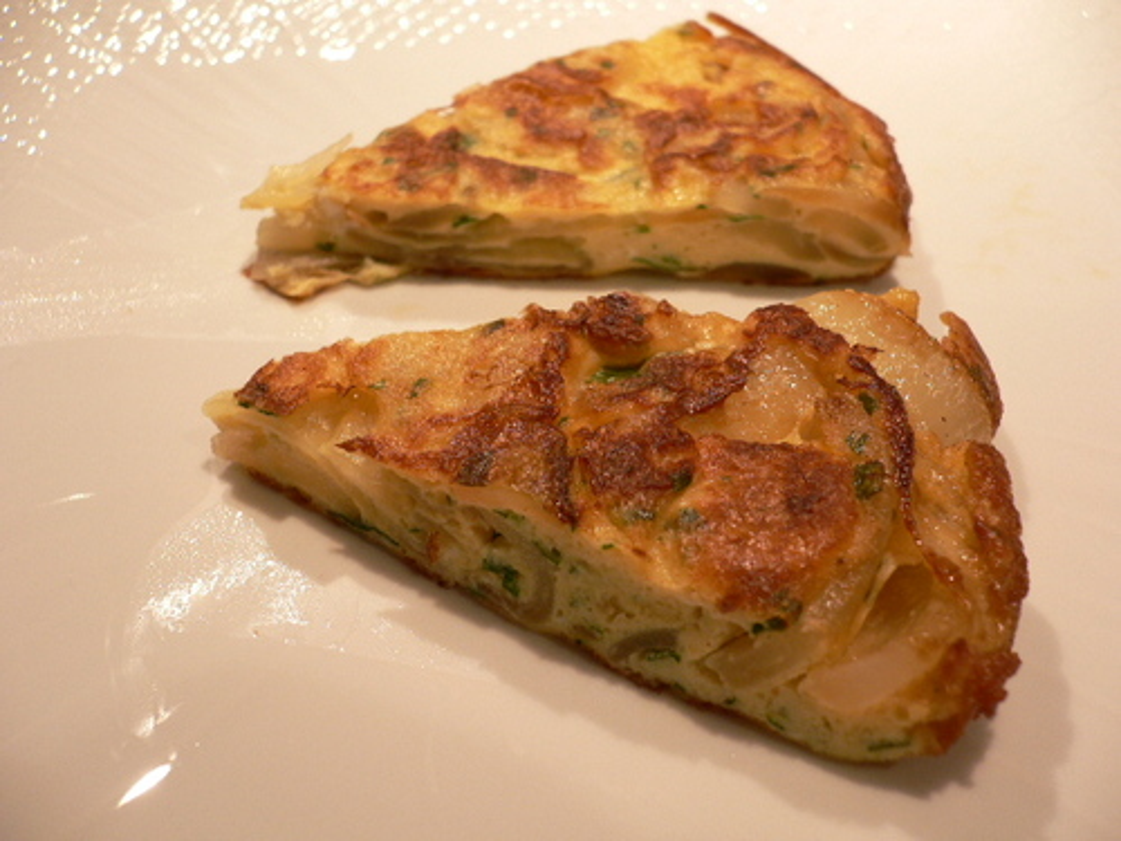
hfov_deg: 52.6
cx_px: 560
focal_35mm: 35
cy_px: 420
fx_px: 1133
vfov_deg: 40.7
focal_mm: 5.8
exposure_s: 1/80
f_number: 2.8
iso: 100
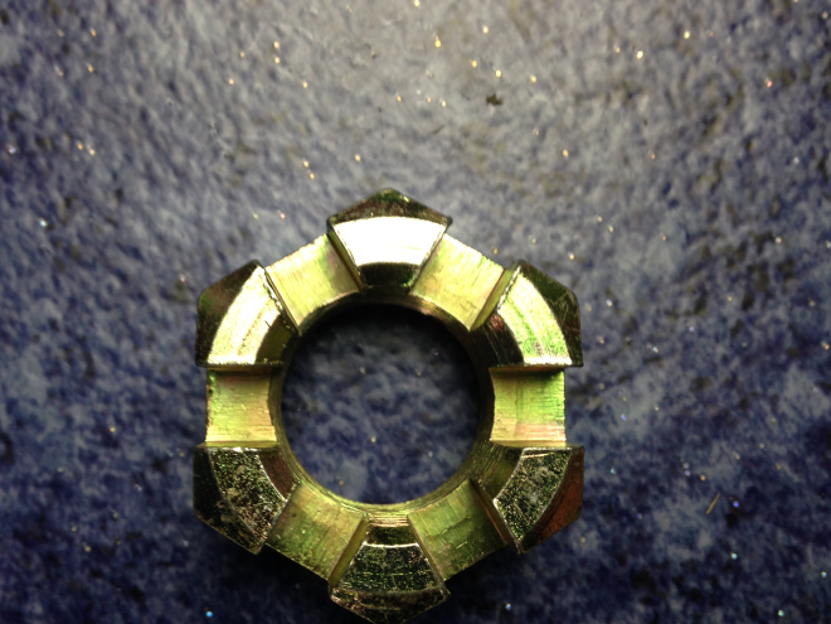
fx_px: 960
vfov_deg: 35.9
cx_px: 354
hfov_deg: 46.7
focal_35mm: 40
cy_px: 330
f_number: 2.4
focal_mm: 4.12
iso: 50
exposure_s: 1/24
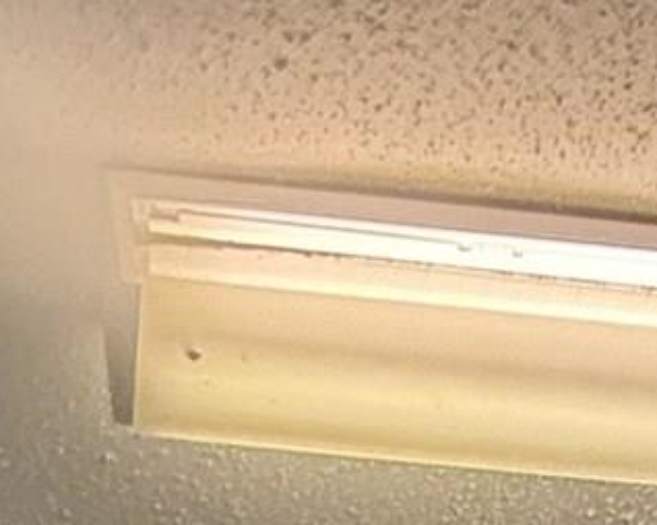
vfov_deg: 9.1
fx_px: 1924
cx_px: 390
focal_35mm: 99
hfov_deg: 19.4
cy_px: 1897
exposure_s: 1/120
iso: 320
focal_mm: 2.22
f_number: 2.2
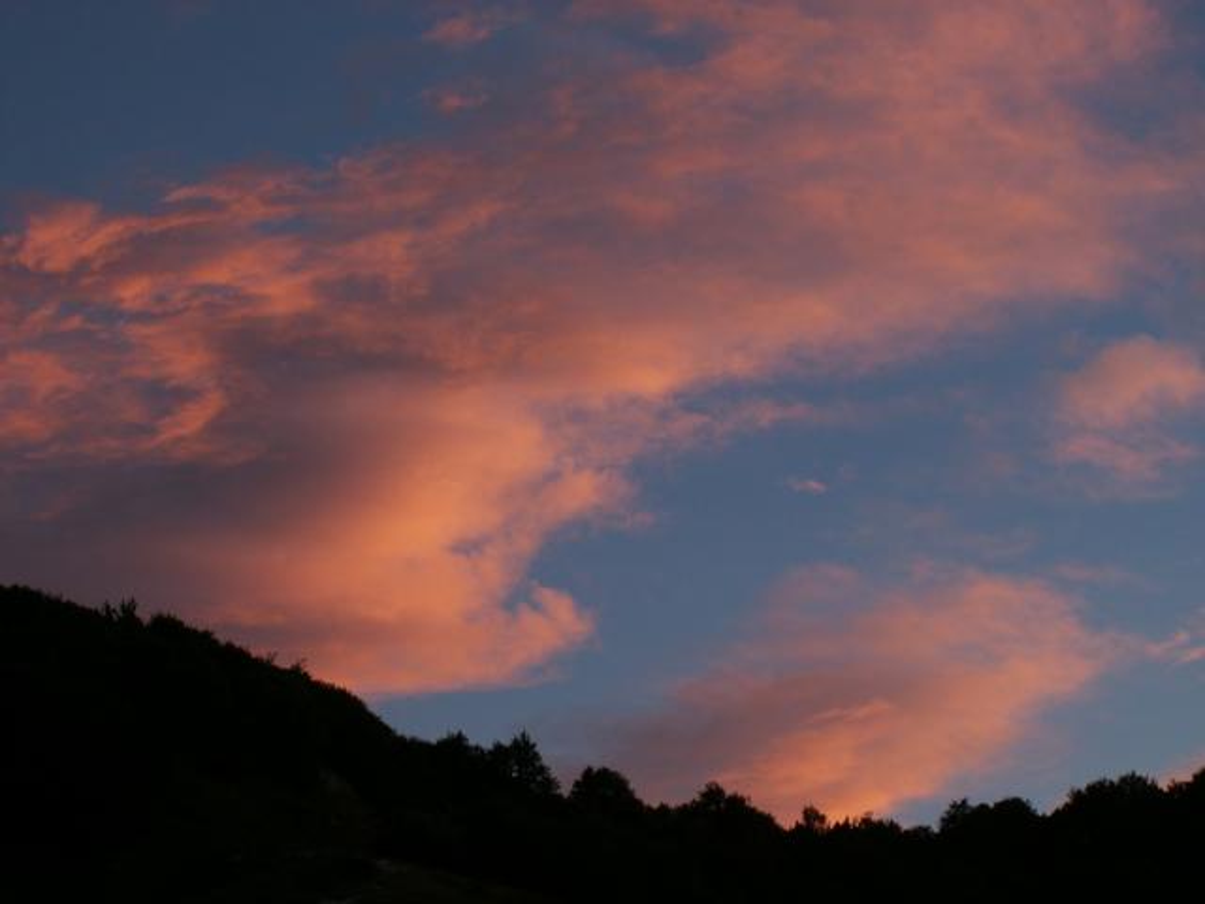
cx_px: 602
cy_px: 452
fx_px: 2994
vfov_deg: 17.2
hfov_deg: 22.8
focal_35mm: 86
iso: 50
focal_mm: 14.38
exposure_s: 1/40
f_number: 4
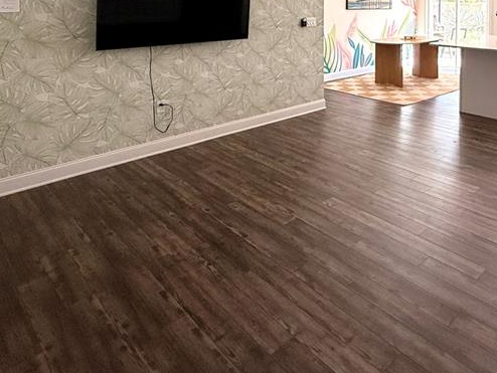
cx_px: 362
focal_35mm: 29
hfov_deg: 58.9
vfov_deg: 42.4
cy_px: 9
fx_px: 417
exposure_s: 1/120
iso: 160
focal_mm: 2.22
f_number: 2.2
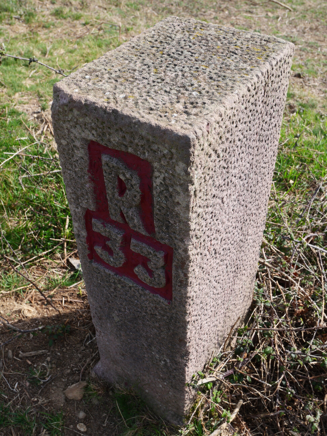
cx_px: 164
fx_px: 453
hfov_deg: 39.7
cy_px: 218
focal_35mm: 36
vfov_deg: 51.4
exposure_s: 1/250
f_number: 6.3
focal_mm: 18
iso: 200
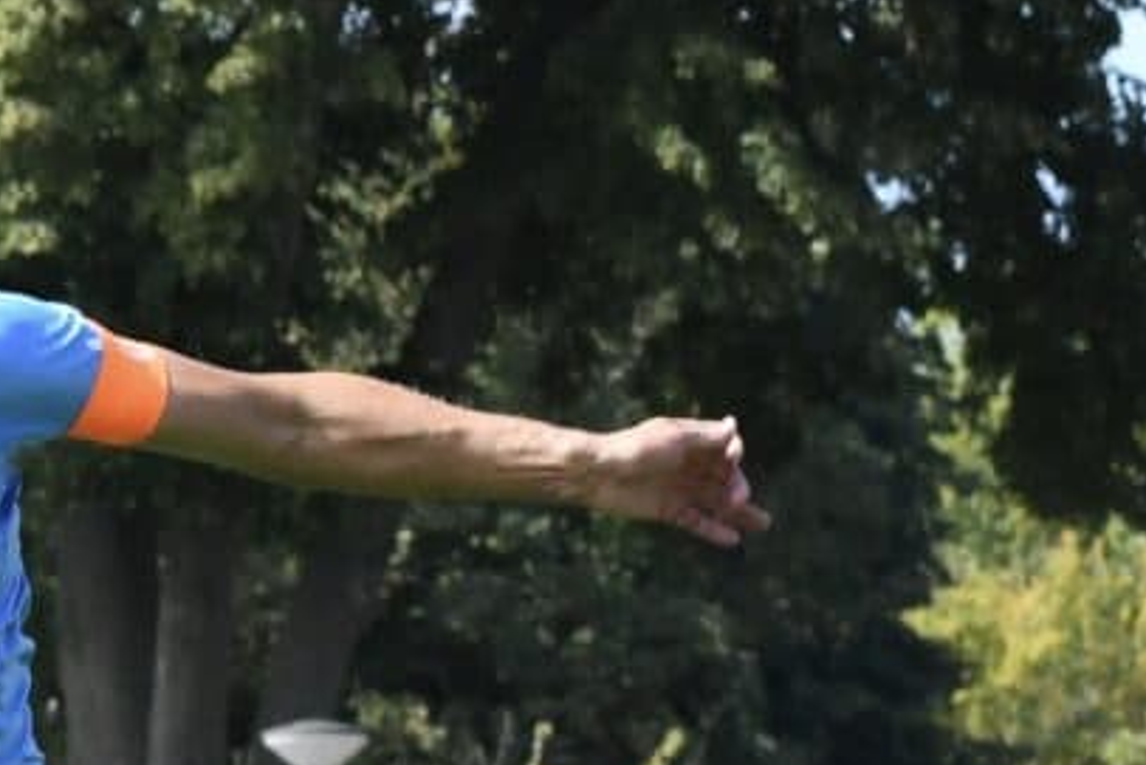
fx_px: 17991
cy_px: 1012
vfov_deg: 2.4
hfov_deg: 3.6
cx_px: -1423
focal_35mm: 565
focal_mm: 112
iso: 2000
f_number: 9
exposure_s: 1/1600
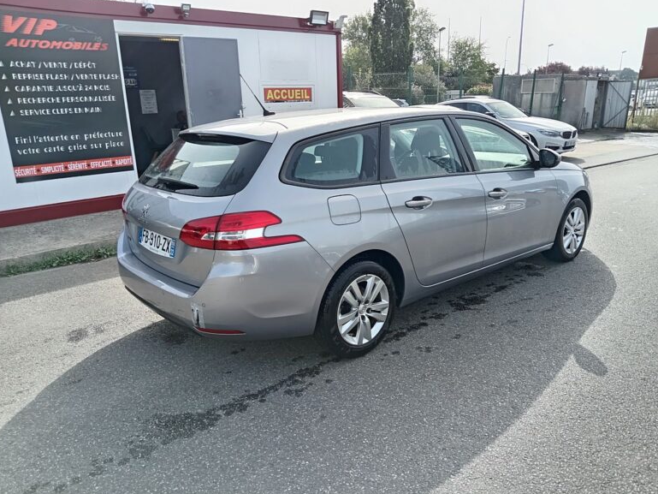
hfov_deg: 67.3
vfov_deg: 53.1
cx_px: 335
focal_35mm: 26
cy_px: 254
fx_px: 494
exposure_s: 1/238
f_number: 1.8
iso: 100
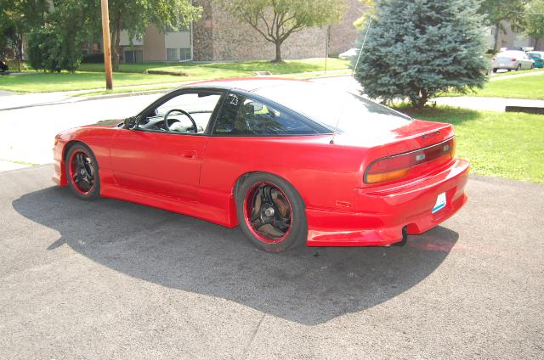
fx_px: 543
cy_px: 180
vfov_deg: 36.7
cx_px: 272
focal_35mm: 36
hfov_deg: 53.2
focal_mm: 24
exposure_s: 1/500
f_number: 4.5
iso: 400
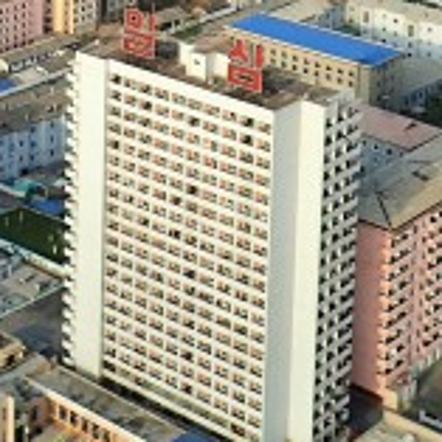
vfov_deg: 15.4
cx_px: -3
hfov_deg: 16.4
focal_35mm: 104
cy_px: -221
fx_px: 1502
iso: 100
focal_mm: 4.5
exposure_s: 1/125
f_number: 8
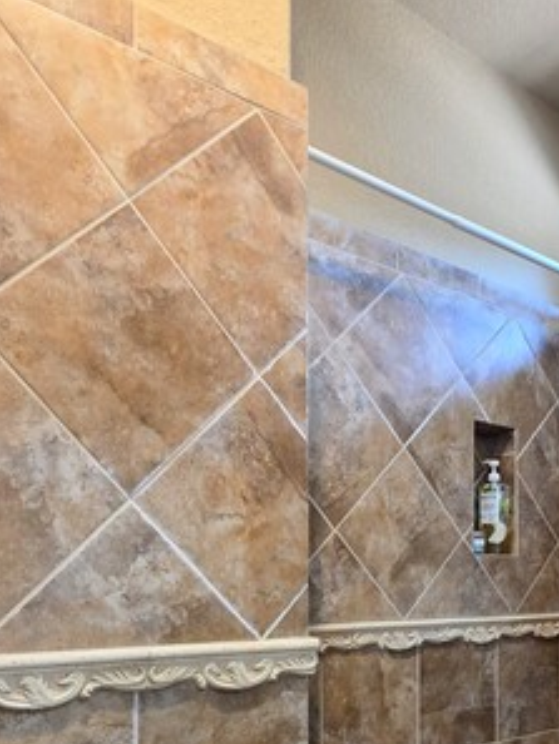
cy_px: 581
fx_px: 602
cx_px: 306
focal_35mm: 28
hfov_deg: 49.7
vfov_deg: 59.1
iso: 400
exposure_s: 1/60
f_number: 1.9
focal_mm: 2.2
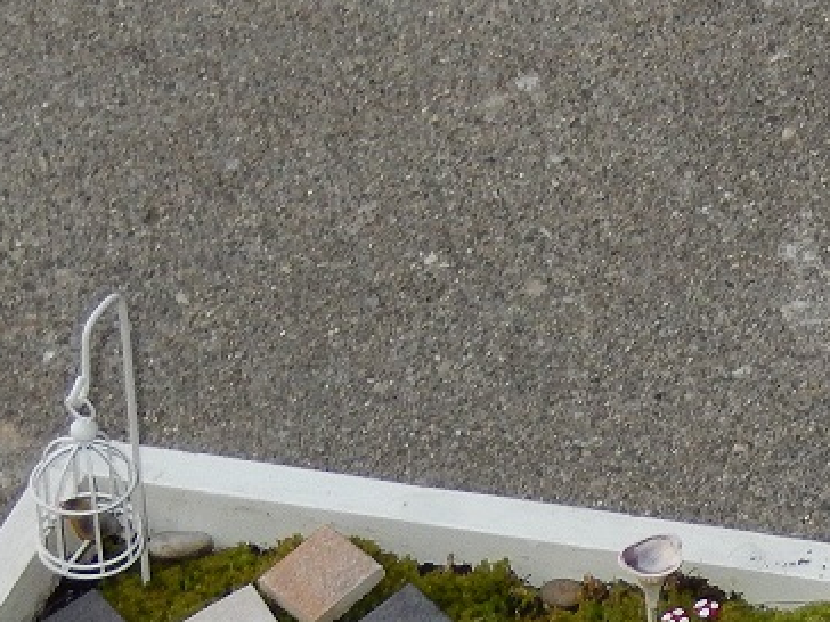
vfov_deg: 5.2
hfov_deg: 6.9
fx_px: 6858
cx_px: 768
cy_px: 950
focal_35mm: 286
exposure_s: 1/30
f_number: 5.1
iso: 280
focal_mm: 15.2
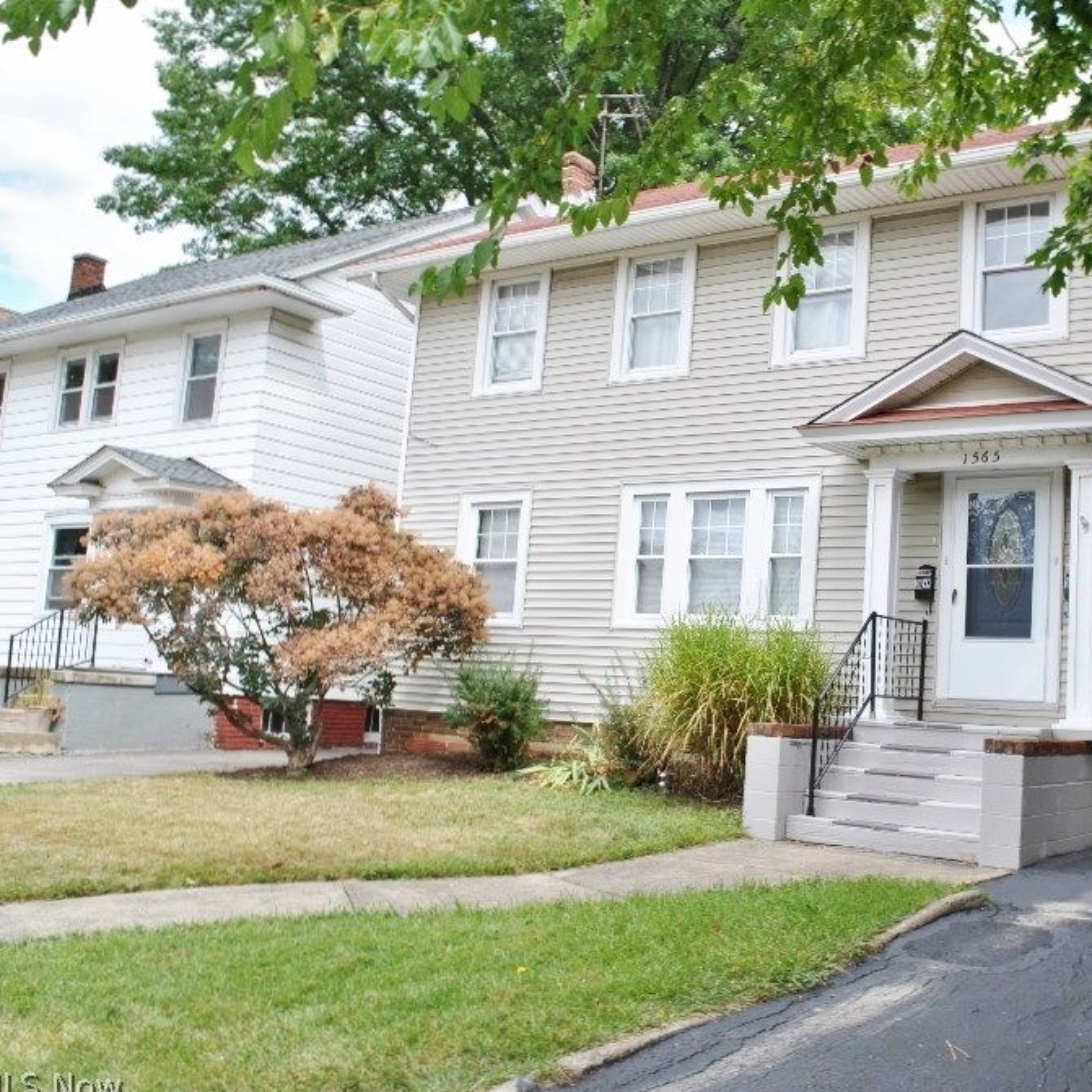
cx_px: 801
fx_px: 1249
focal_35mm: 35
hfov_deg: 45.8
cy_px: 553
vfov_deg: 47.2
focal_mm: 18
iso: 100
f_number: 7.1
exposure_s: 1/200
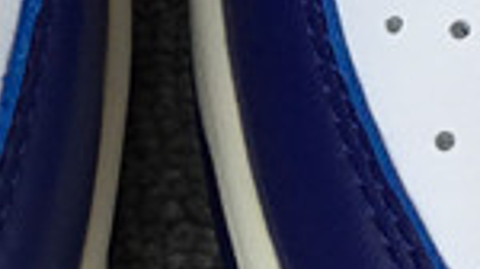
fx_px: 2581
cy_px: -123
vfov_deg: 5.9
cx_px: 109
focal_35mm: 203
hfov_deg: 10.6
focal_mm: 3.3
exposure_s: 1/284
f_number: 2.4
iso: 25
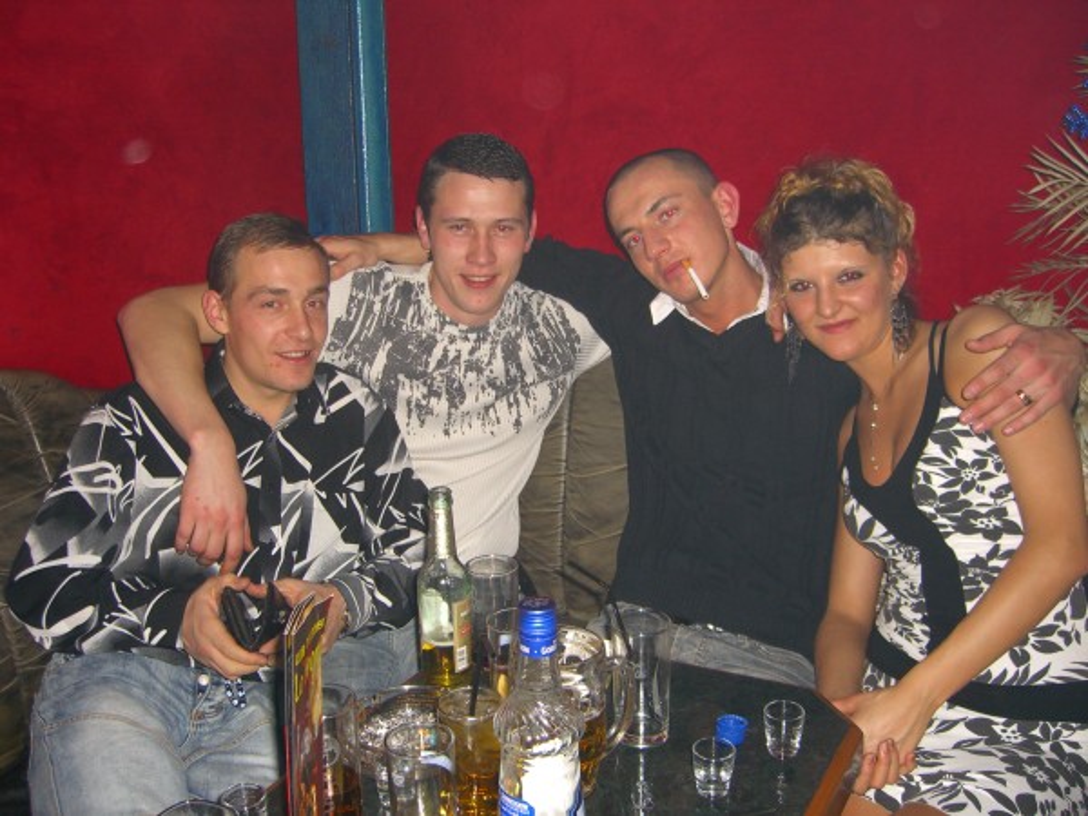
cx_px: 544
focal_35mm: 38
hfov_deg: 49.0
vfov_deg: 37.7
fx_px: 1194
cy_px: 408
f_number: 2.8
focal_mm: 7.9
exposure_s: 1/60
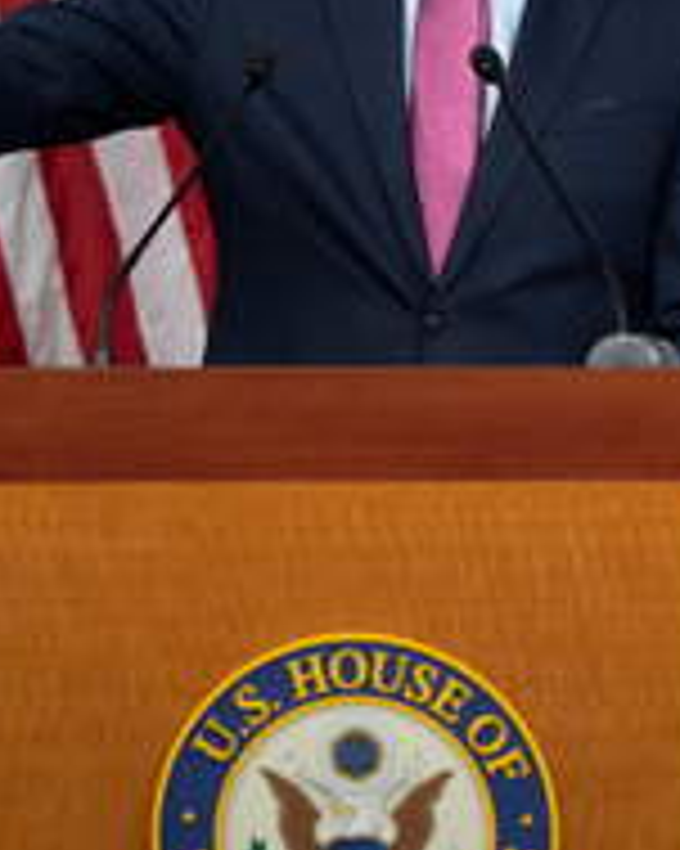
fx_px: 12790
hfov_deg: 3.0
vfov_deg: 3.8
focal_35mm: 508
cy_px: 142
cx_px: 459
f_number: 2.8
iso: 5000
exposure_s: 1/500
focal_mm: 200
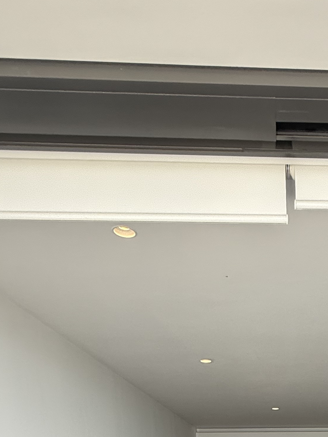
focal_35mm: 38
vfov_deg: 34.1
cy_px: 576
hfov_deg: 34.9
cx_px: 312
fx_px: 480
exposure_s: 1/99
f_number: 2.2
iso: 100
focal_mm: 2.22
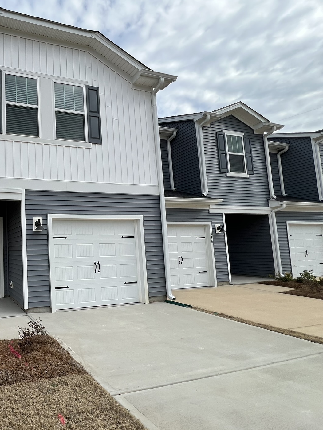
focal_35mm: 19
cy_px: 228
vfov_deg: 84.6
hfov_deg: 58.0
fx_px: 236
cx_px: 28
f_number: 1.8
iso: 32
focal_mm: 1.57
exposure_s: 1/1143
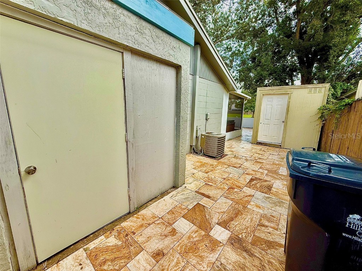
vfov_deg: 85.7
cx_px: 181
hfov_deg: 102.1
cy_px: 136
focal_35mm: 14
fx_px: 146
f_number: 2.2
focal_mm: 2.22
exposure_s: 1/644
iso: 50
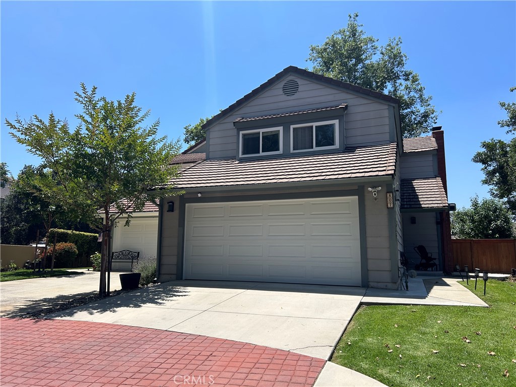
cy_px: 194
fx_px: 388
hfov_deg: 67.3
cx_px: 258
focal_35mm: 26
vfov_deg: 53.1
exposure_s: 1/4274
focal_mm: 5.7
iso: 50
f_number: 1.5
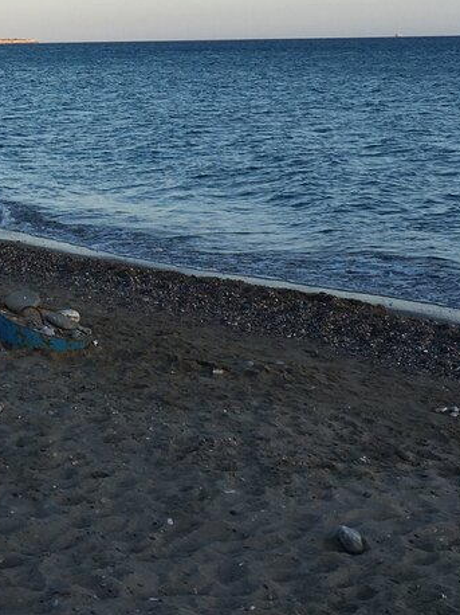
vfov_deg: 24.0
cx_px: 52
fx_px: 1348
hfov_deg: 19.1
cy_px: -59
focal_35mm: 76
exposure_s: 1/777
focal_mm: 4.15
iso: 25
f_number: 2.2
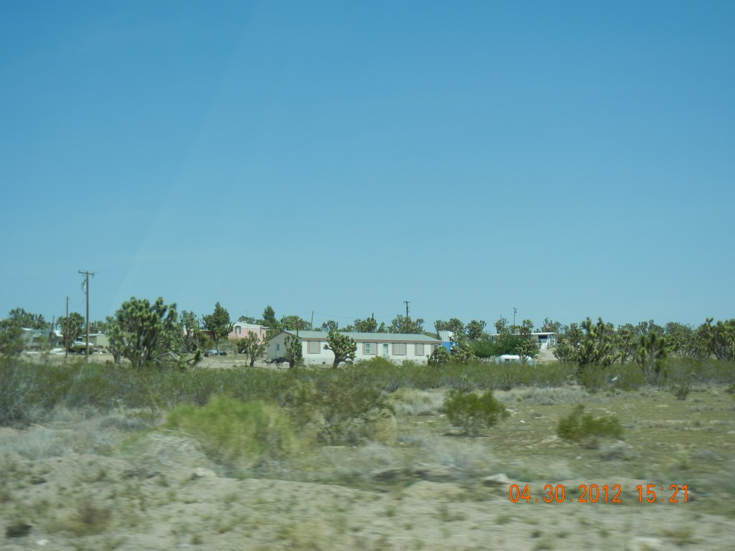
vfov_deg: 21.6
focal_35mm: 68
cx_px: 368
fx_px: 1444
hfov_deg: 28.6
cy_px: 276
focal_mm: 12.2
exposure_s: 1/310
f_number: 8.2
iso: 160
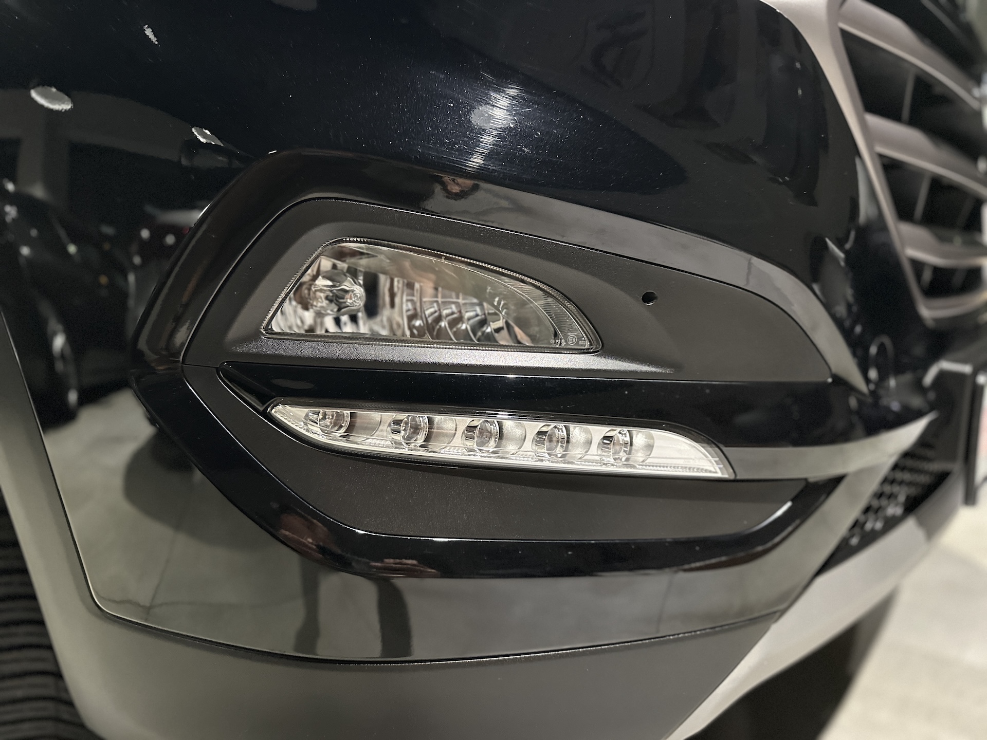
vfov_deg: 56.8
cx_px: 494
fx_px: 684
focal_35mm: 24
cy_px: 370
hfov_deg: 71.6
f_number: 1.78
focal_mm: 6.86
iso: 1000
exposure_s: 1/33
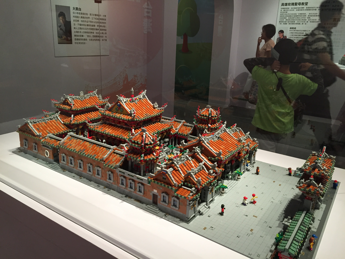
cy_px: 130
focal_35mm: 29
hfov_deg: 61.7
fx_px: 289
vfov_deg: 48.2
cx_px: 172
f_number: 2.2
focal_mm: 4.15
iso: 125
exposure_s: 1/30
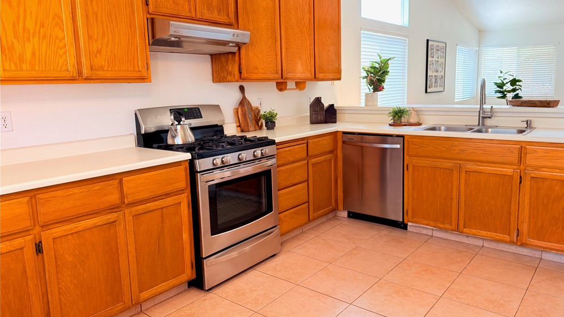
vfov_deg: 42.9
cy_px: 146
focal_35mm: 27
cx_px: 291
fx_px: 404
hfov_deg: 69.8
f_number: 1.78
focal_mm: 6.76
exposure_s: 1/184
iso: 160
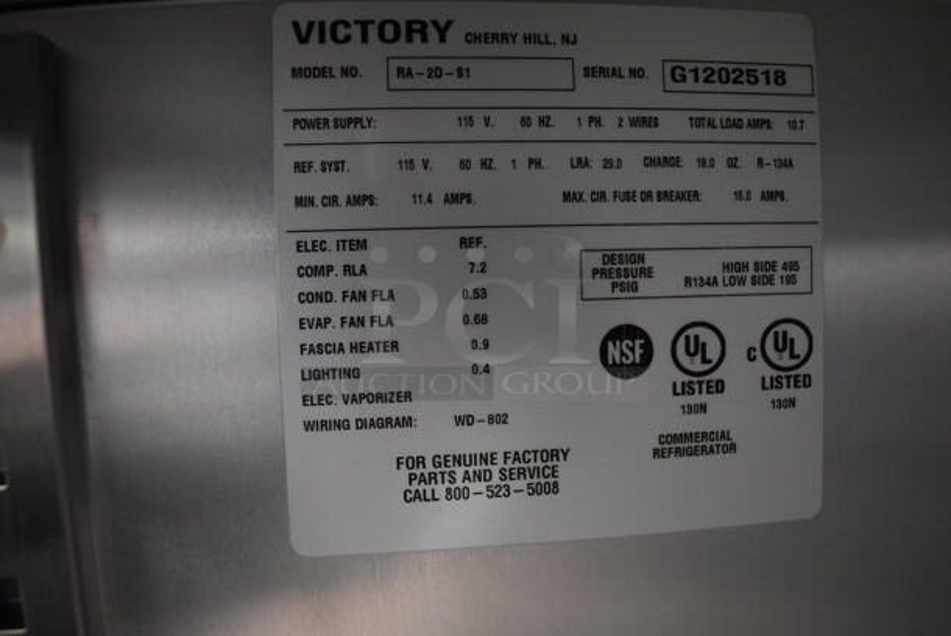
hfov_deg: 67.3
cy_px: 318
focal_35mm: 27
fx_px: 714
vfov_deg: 48.0
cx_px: 476
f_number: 4
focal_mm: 18
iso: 2800
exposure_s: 1/60
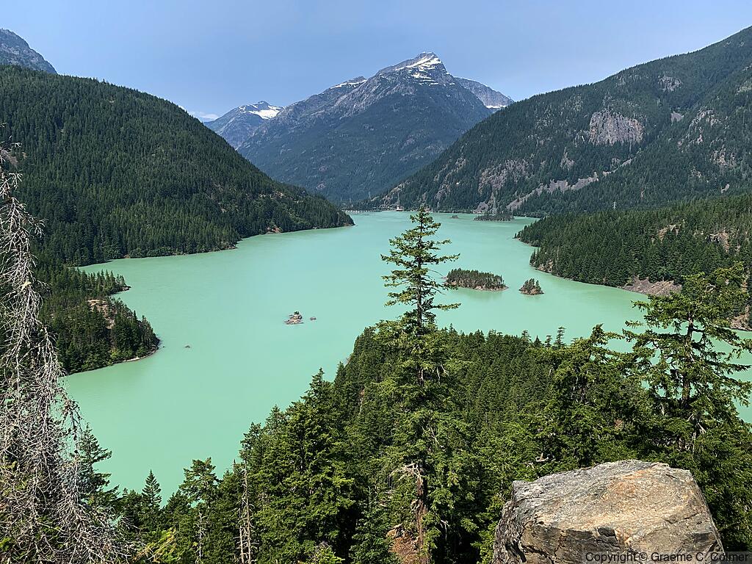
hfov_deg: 67.3
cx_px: 376
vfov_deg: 53.1
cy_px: 282
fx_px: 565
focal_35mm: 26
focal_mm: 4.25
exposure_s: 1/1610
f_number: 1.8
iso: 25
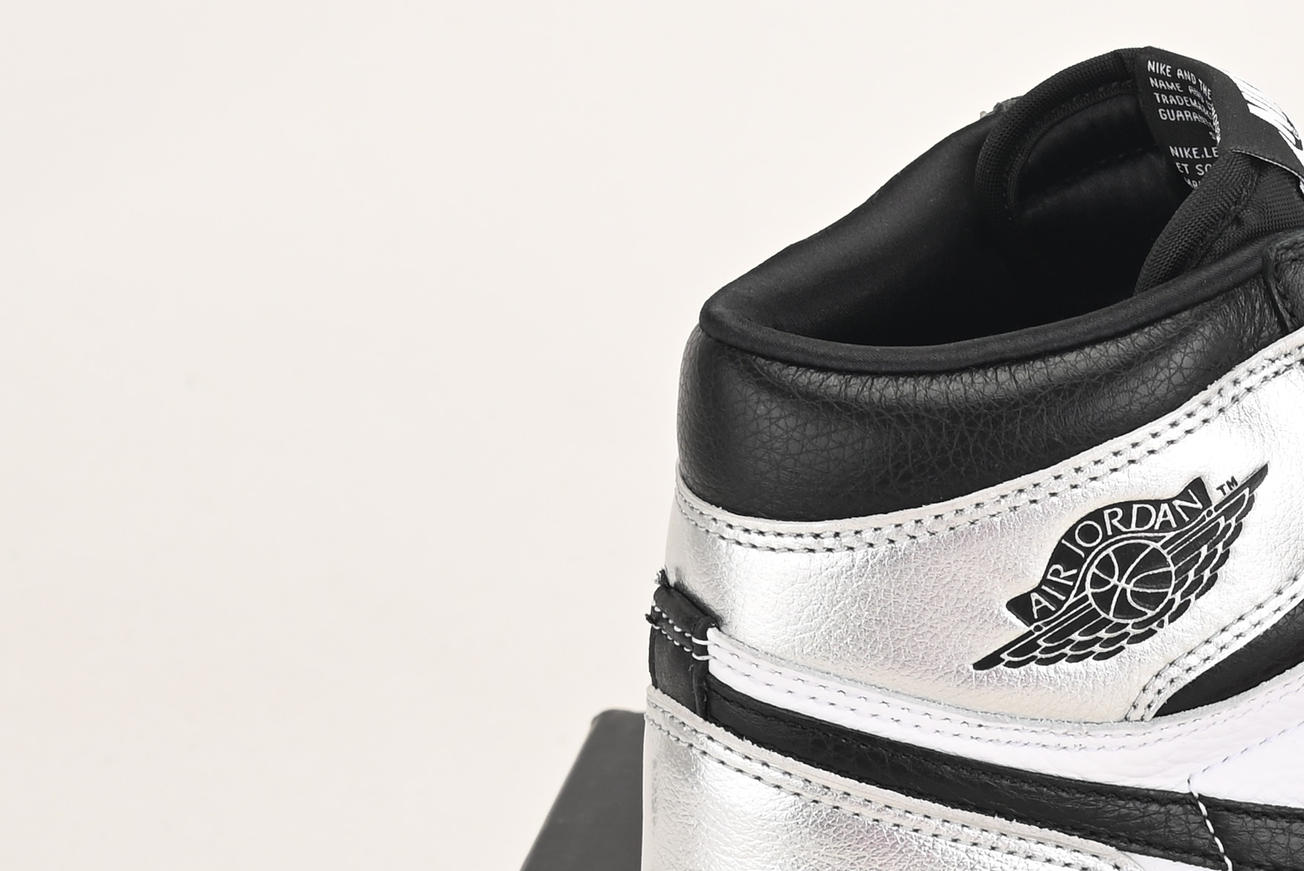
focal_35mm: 168
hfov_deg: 11.7
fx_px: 6087
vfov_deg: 8.1
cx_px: 1925
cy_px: 998
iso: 100
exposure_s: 1/200
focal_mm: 50
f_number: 11
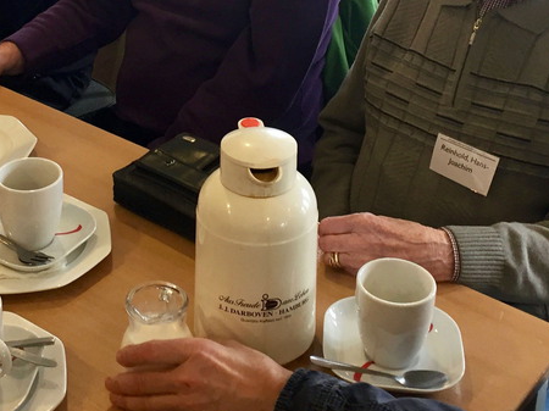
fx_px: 1030
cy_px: 32
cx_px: 184
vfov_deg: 22.0
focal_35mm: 65
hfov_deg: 29.6
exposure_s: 1/33
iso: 100
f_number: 2.2
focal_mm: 4.15
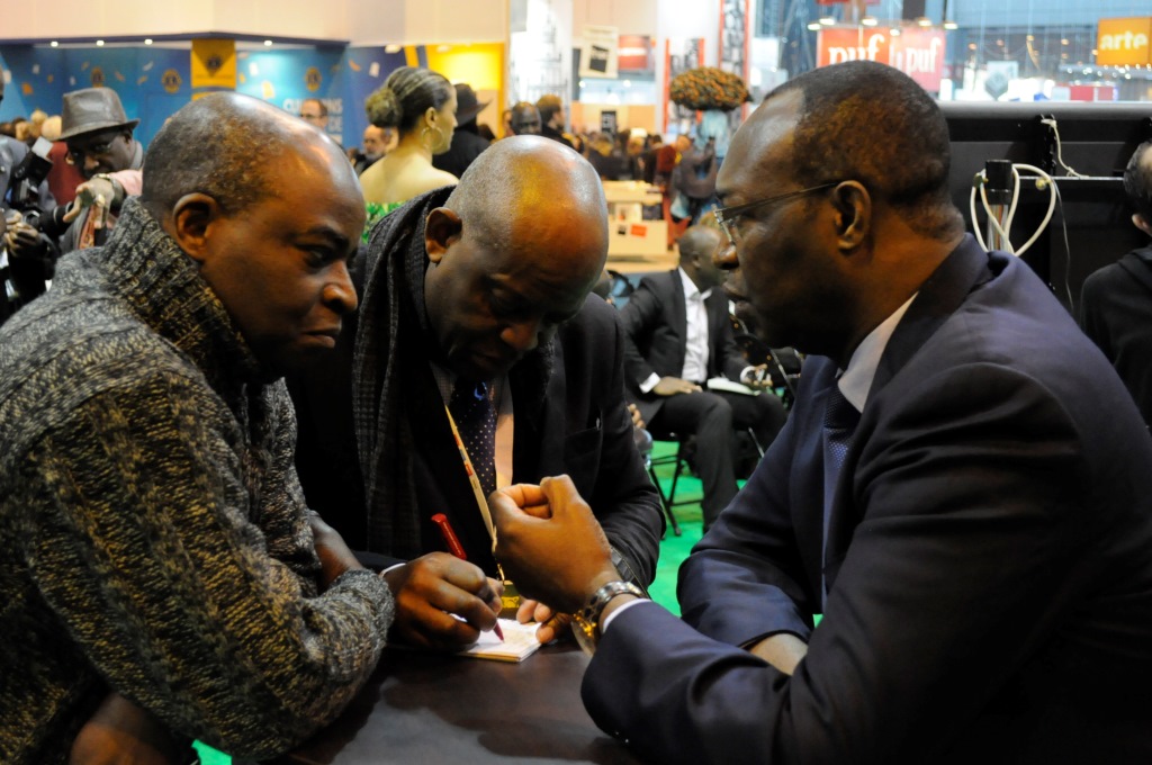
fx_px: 1822
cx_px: 576
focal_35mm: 57
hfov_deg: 35.1
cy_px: 382
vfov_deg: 23.7
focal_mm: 38
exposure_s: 1/125
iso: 3200
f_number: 5.6
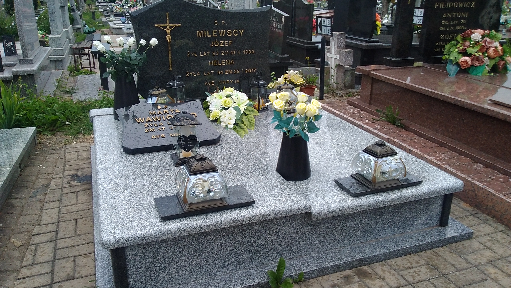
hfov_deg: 61.0
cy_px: 144
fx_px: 434
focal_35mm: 32
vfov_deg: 36.7
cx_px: 257
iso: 100
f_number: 2.4
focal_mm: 2.39
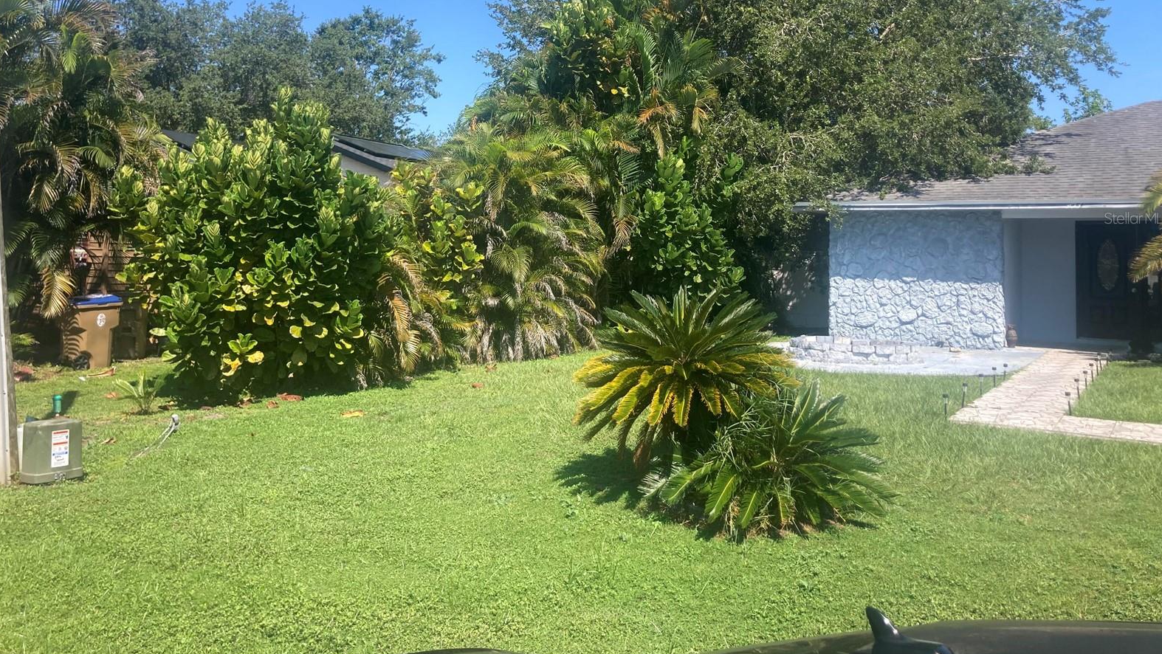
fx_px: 955
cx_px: 583
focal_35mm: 31
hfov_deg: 62.6
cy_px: 218
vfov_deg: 37.4
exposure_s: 1/1116
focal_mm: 3.99
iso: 20
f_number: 1.8
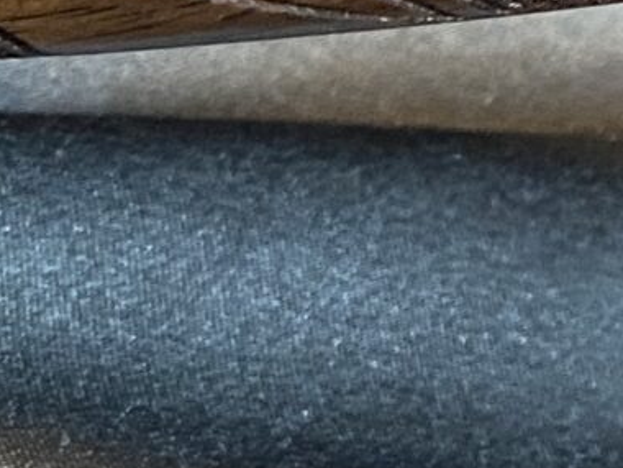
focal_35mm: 175
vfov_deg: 8.4
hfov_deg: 10.6
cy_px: -123
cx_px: 1095
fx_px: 3150
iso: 400
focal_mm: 4.25
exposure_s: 1/60
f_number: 1.8
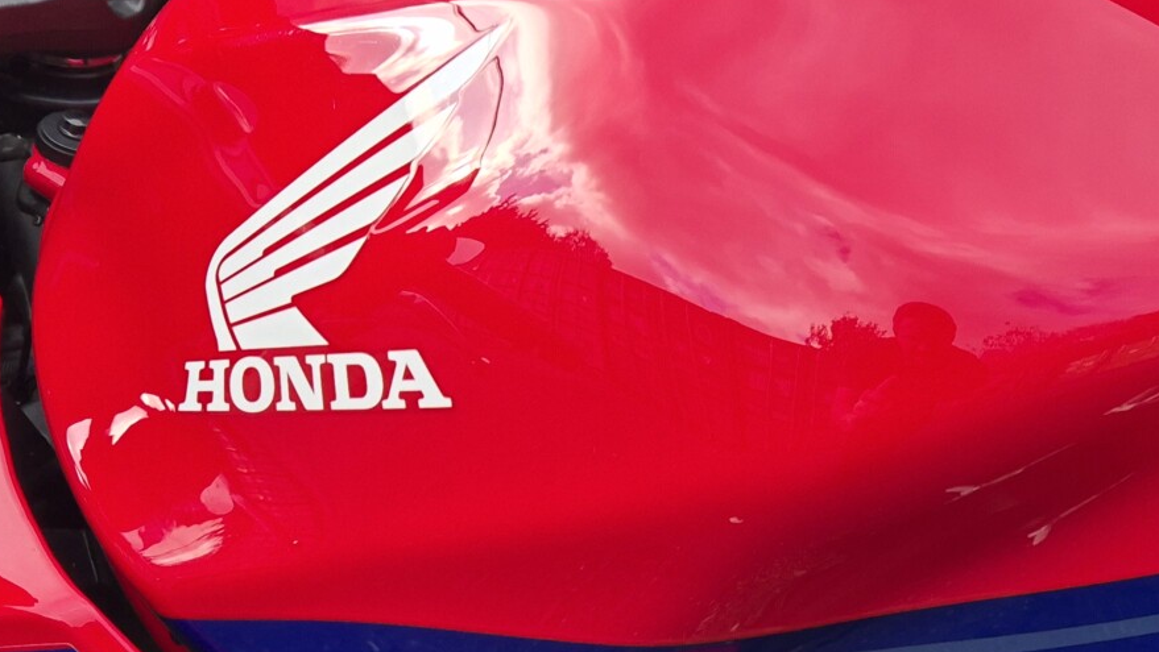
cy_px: 618
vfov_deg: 20.6
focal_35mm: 57
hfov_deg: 35.8
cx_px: 857
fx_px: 1752
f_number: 1.8
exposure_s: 1/218
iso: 25
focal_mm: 5.4
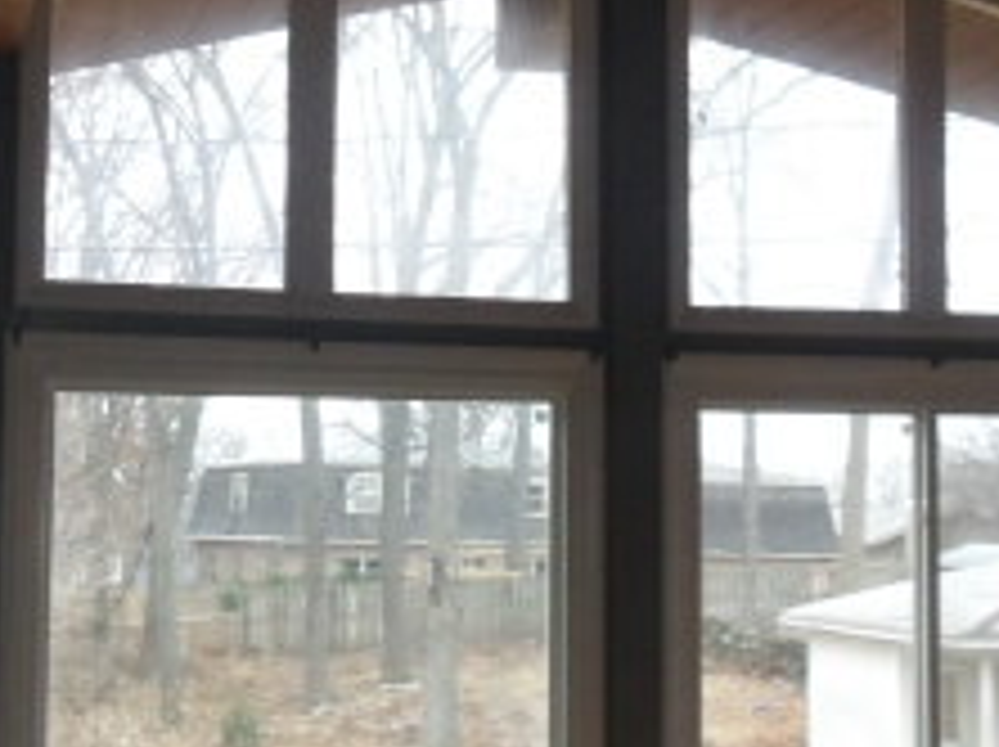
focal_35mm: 78
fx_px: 2249
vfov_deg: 18.9
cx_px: 428
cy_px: 320
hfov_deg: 25.0
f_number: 10.4
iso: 705
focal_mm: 4.9
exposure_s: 1/60
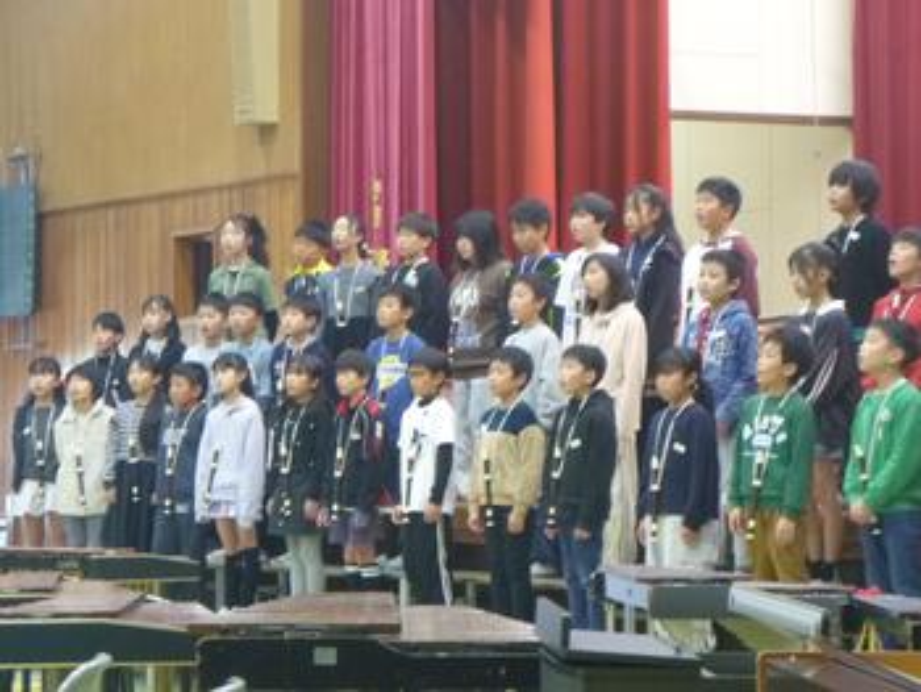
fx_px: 3142
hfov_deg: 16.7
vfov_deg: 12.6
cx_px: 460
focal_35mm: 118
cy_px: 346
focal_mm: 18
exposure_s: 1/8
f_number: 5.7
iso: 400
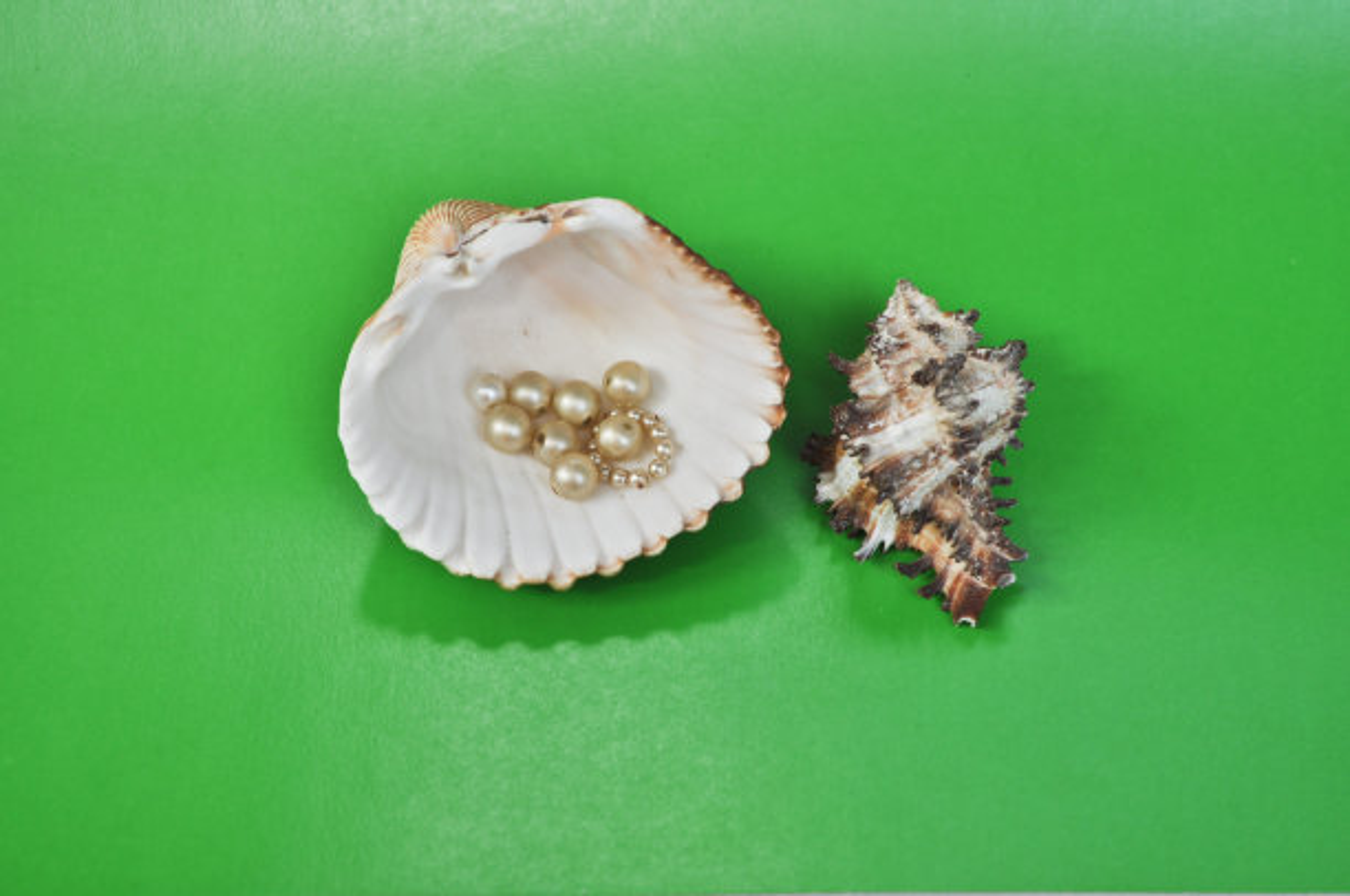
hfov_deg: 24.7
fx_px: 3089
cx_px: 675
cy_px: 448
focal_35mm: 82
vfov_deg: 16.5
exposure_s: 1/80
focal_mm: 55
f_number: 6.3
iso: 200
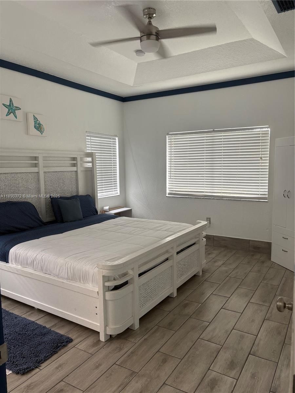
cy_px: 196
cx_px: 148
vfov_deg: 67.3
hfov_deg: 53.1
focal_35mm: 26
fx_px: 295
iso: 100
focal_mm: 5.96
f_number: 1.6
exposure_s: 1/60
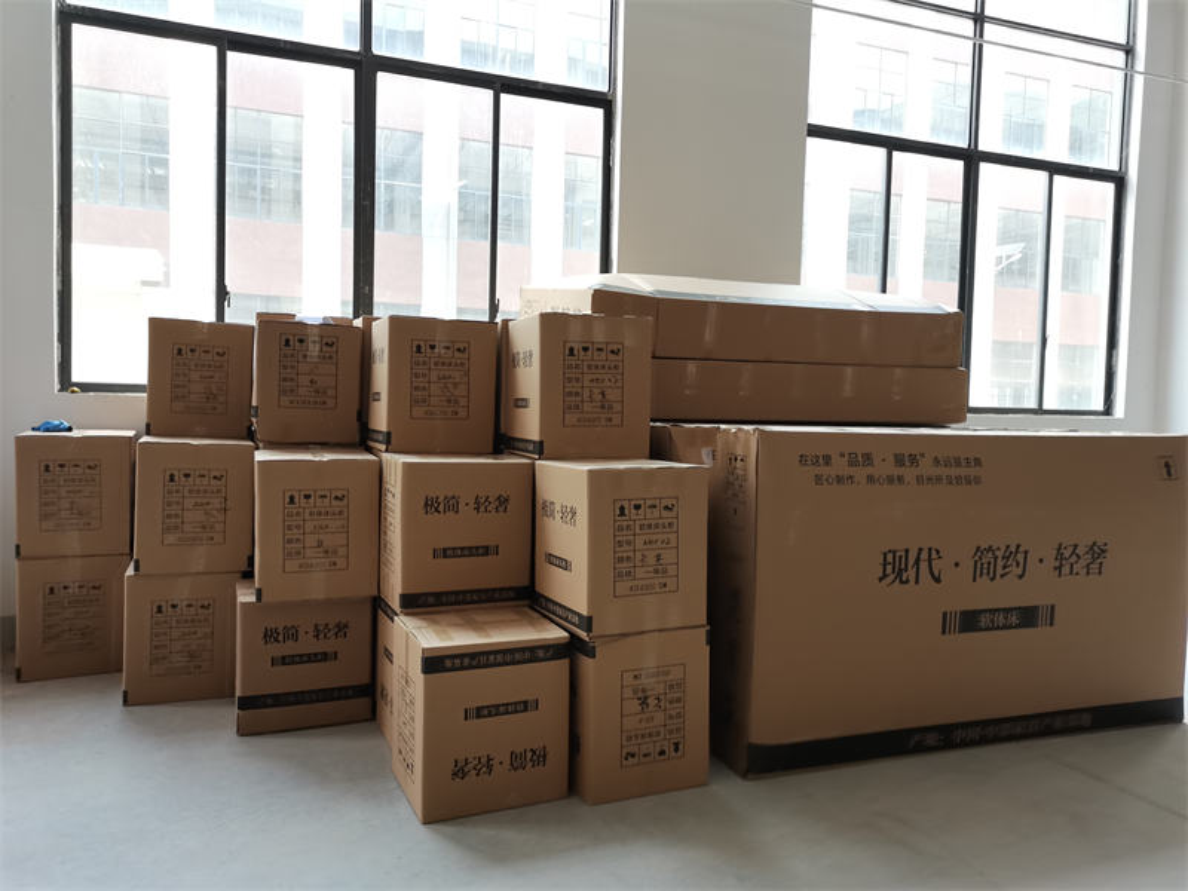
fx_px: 892
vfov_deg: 53.1
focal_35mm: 26
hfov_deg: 67.3
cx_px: 594
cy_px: 446
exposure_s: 1/100
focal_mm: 5.58
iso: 160
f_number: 1.8
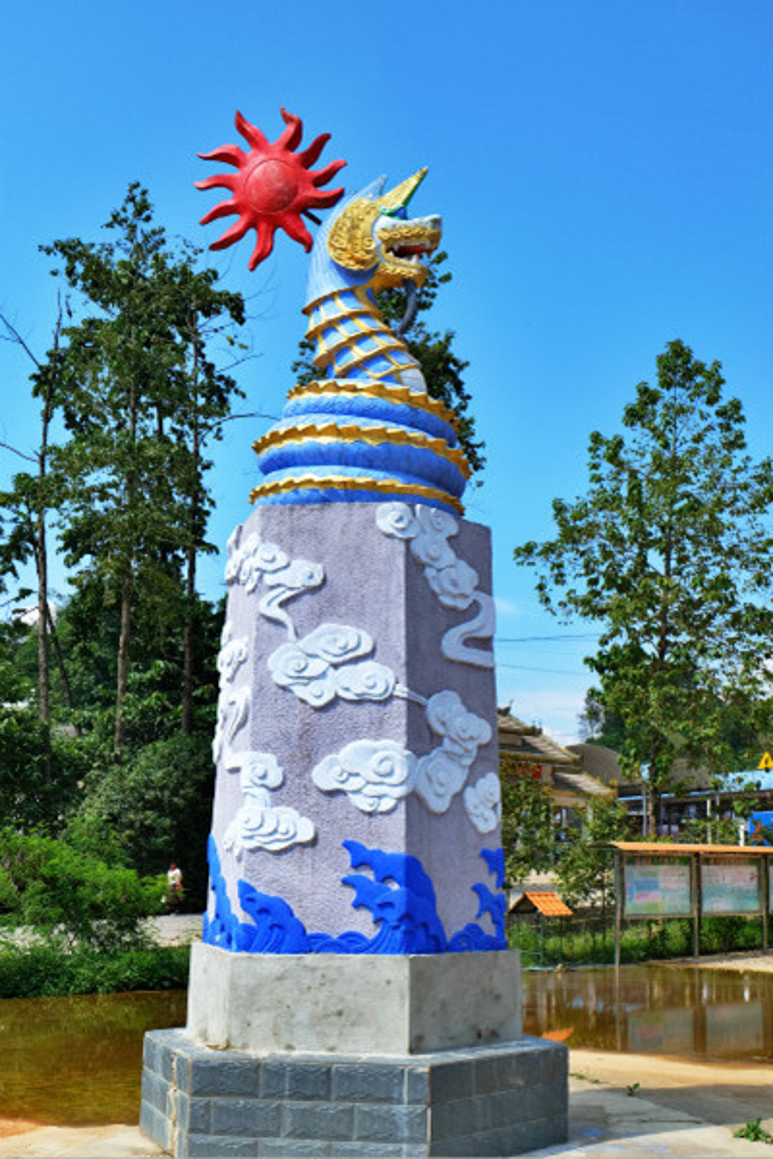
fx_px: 1353
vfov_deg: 46.4
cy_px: 580
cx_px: 386
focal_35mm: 42
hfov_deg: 31.9
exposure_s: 1/400
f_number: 8
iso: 200
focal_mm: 28.2
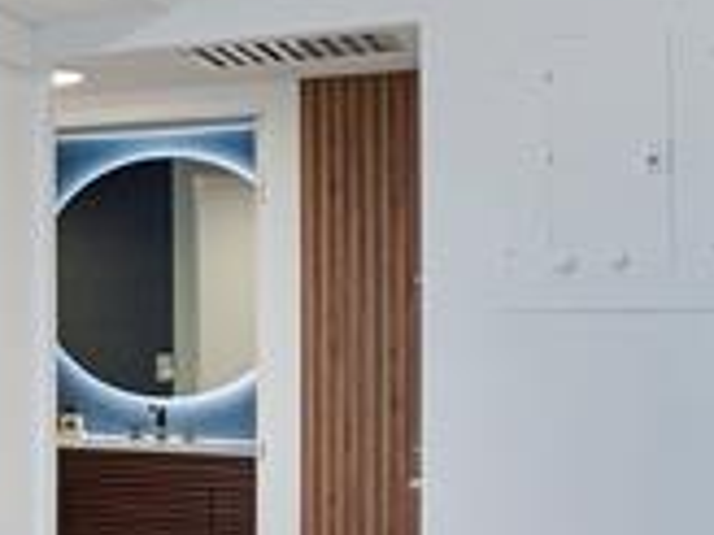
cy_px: 324
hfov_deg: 17.7
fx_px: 1547
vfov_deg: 19.6
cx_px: -736
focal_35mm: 75
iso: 320
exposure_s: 1/160
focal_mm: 16
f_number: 4.5
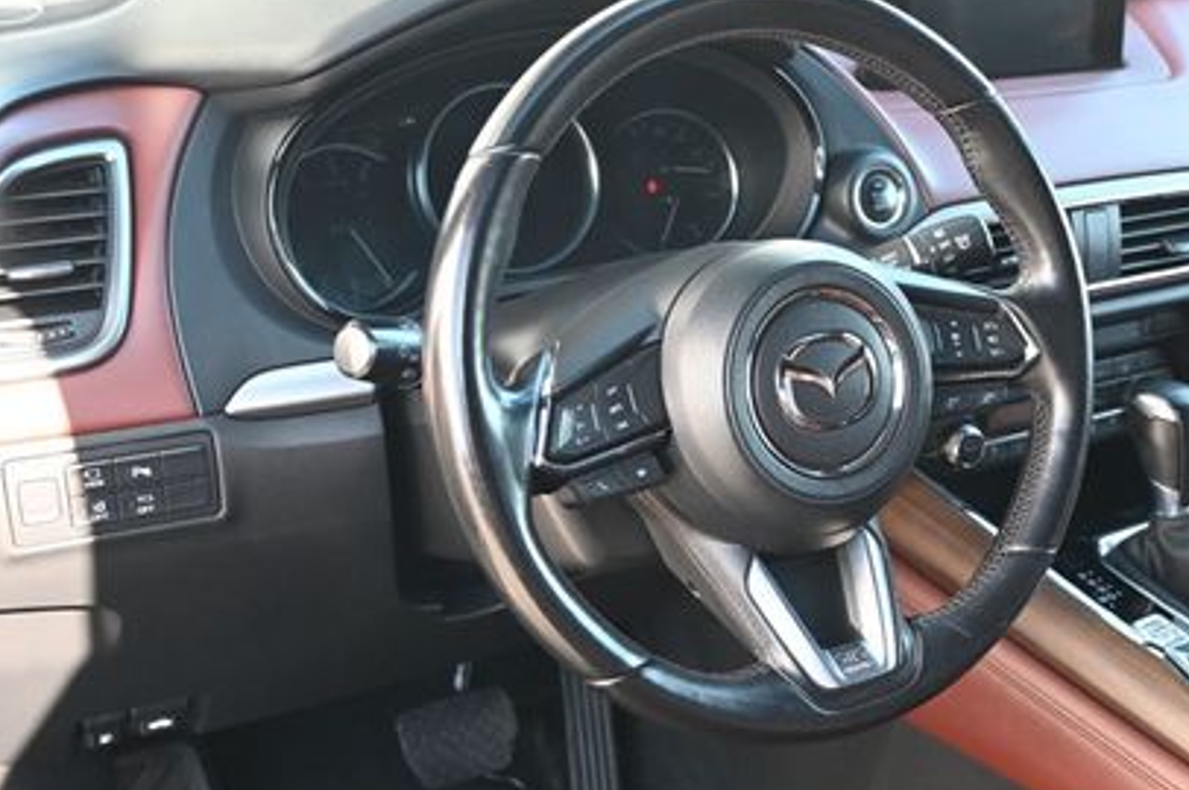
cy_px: 465
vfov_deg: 25.9
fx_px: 1716
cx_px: 820
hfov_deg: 37.7
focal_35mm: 52
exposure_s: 1/125
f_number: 4
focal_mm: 22
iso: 900
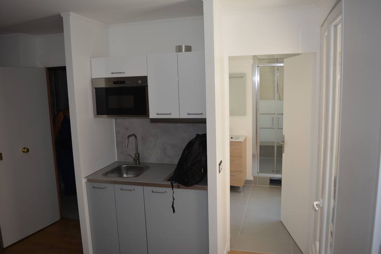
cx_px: 190
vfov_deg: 48.0
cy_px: 127
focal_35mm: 27
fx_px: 286
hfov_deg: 67.4
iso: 200
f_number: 3.5
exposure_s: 1/125
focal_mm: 18
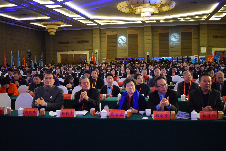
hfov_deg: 47.9
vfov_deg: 33.0
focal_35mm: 40
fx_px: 254
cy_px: 76
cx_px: 113
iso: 3200
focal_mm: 27
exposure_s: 1/200
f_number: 4
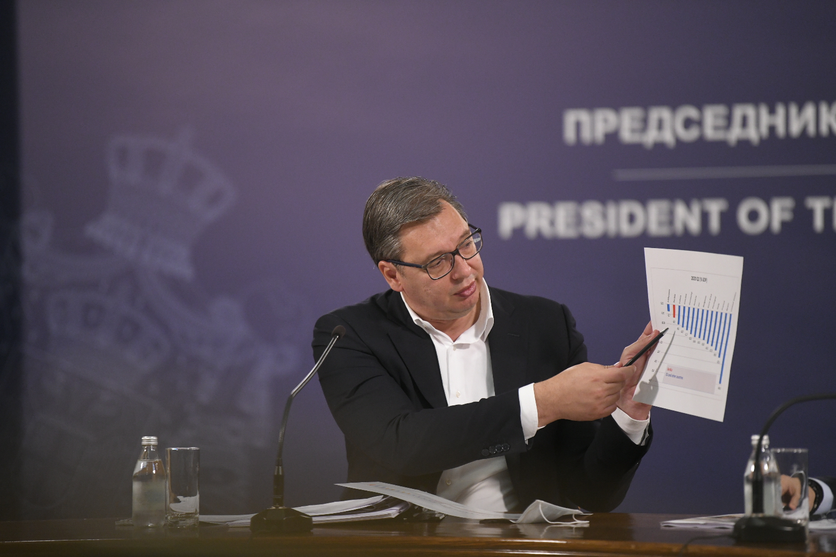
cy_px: 278
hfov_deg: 10.3
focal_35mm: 200
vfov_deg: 6.9
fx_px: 4644
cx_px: 418
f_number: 2.8
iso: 3200
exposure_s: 1/250
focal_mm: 200
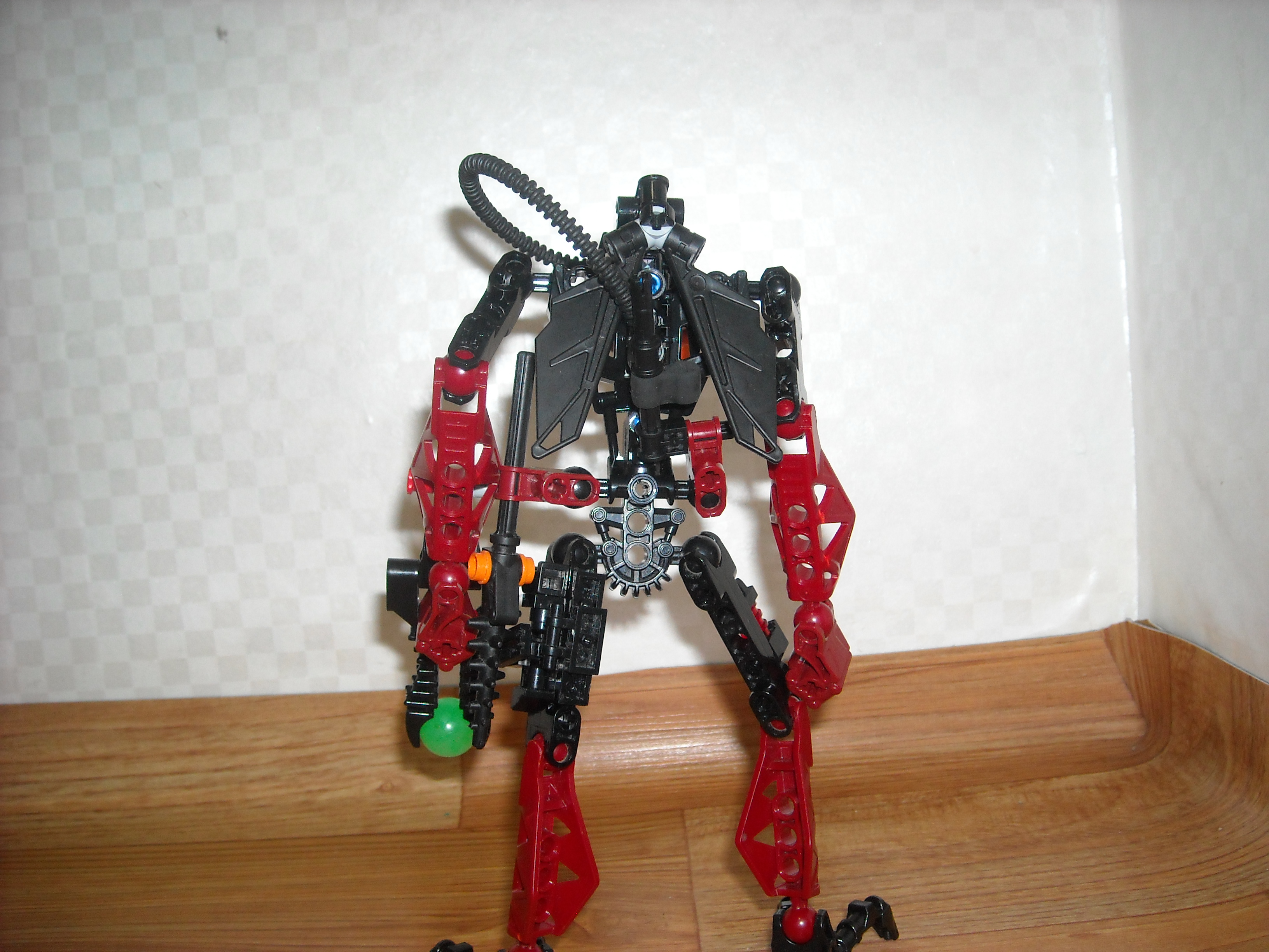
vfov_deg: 40.7
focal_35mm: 35
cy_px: 476
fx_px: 1283
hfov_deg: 52.6
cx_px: 634
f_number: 2.8
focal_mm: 5.7
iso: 200
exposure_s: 1/60
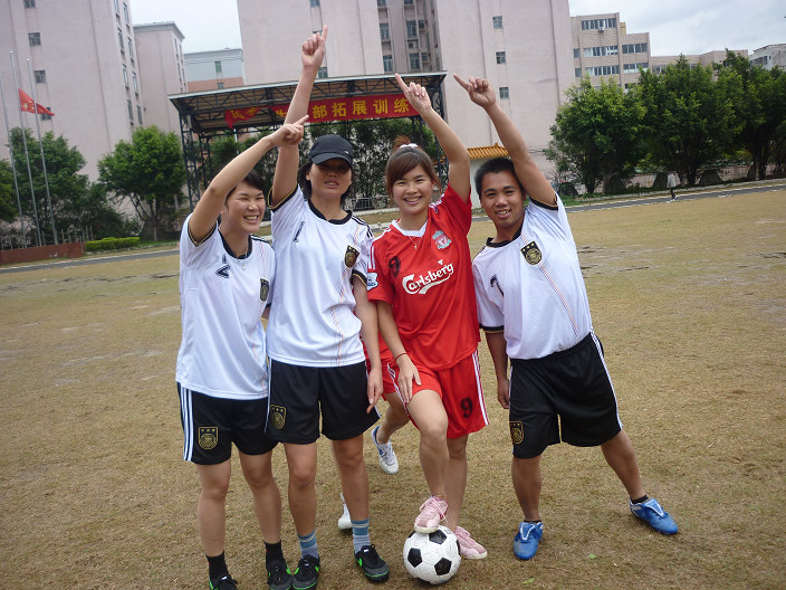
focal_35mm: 33
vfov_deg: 42.9
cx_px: 393
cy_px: 295
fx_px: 749
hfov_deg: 55.4
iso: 80
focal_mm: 5.5
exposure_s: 1/200
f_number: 2.8
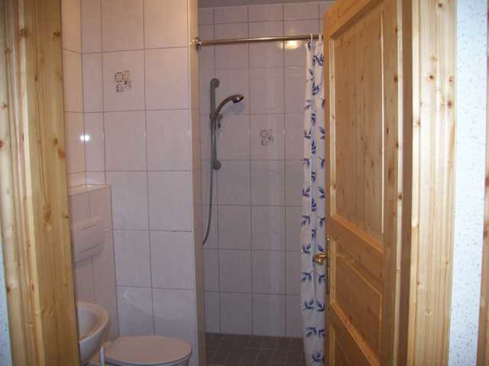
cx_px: 244
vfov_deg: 39.7
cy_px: 183
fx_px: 509
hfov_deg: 51.4
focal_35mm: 36
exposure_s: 1/64
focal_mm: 6
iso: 200
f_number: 2.7
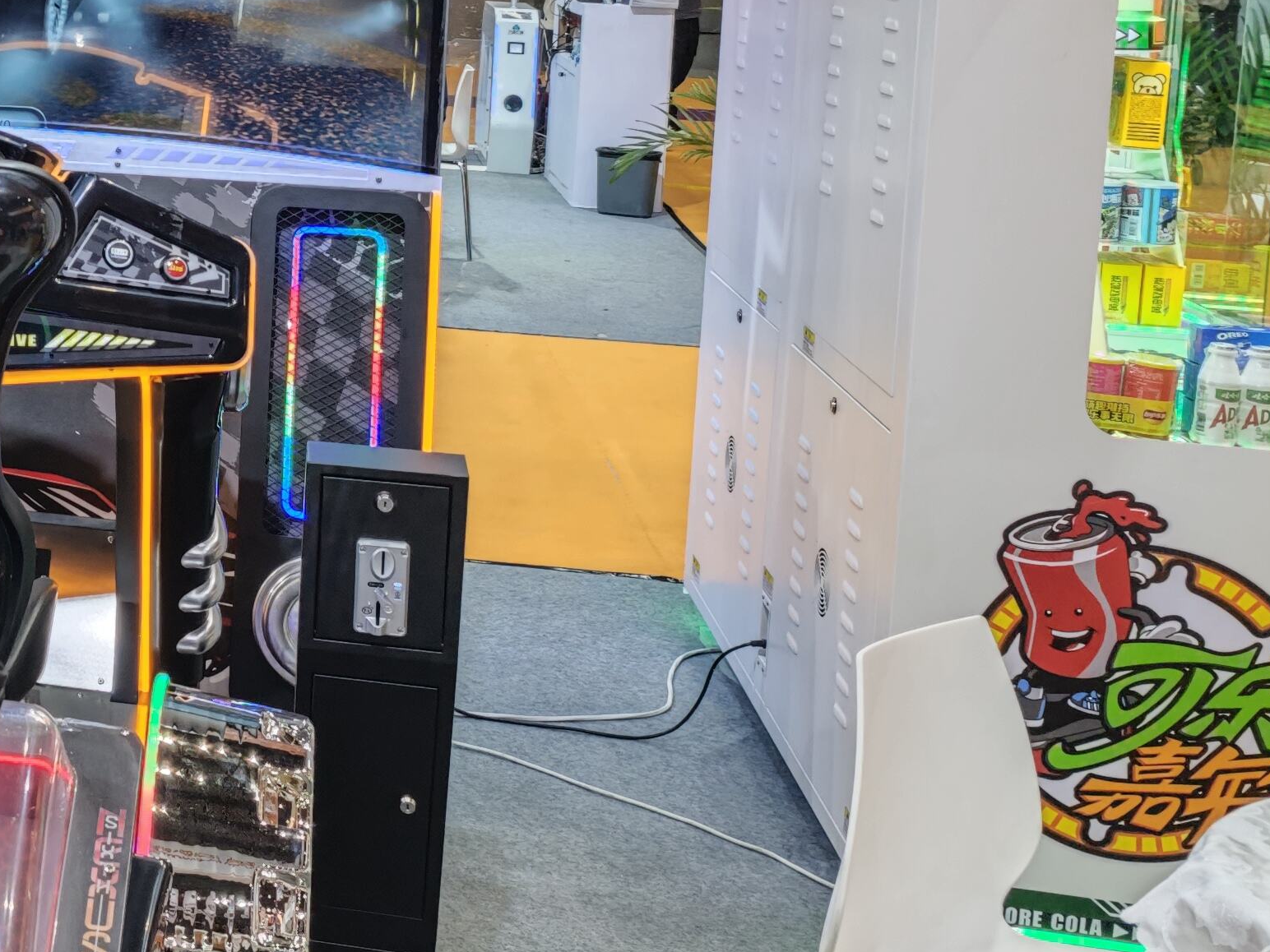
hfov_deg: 26.9
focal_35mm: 61
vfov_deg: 23.3
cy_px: 61
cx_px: -364
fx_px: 2238
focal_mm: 6.68
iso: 64
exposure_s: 1/100
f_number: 1.44
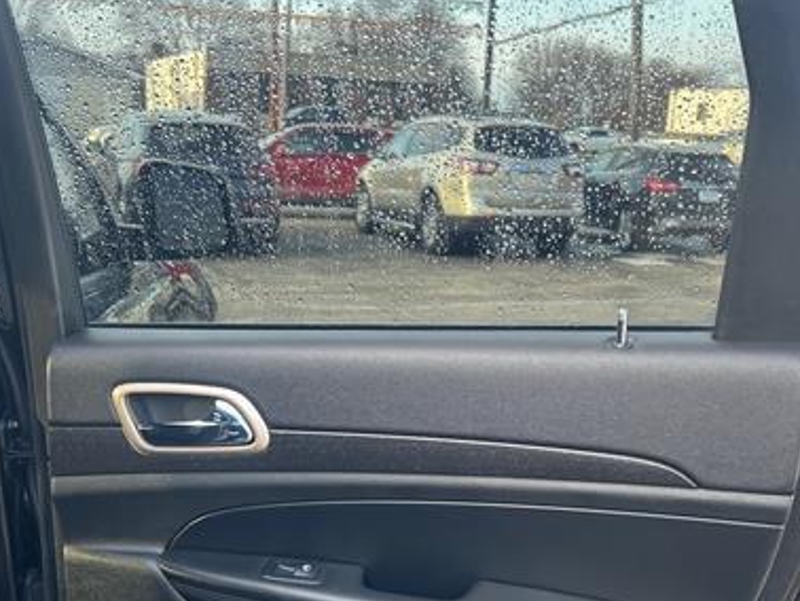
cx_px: 428
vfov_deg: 32.1
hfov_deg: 42.9
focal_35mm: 44
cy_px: 470
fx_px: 1018
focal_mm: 5.7
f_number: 1.5
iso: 50
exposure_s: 1/121
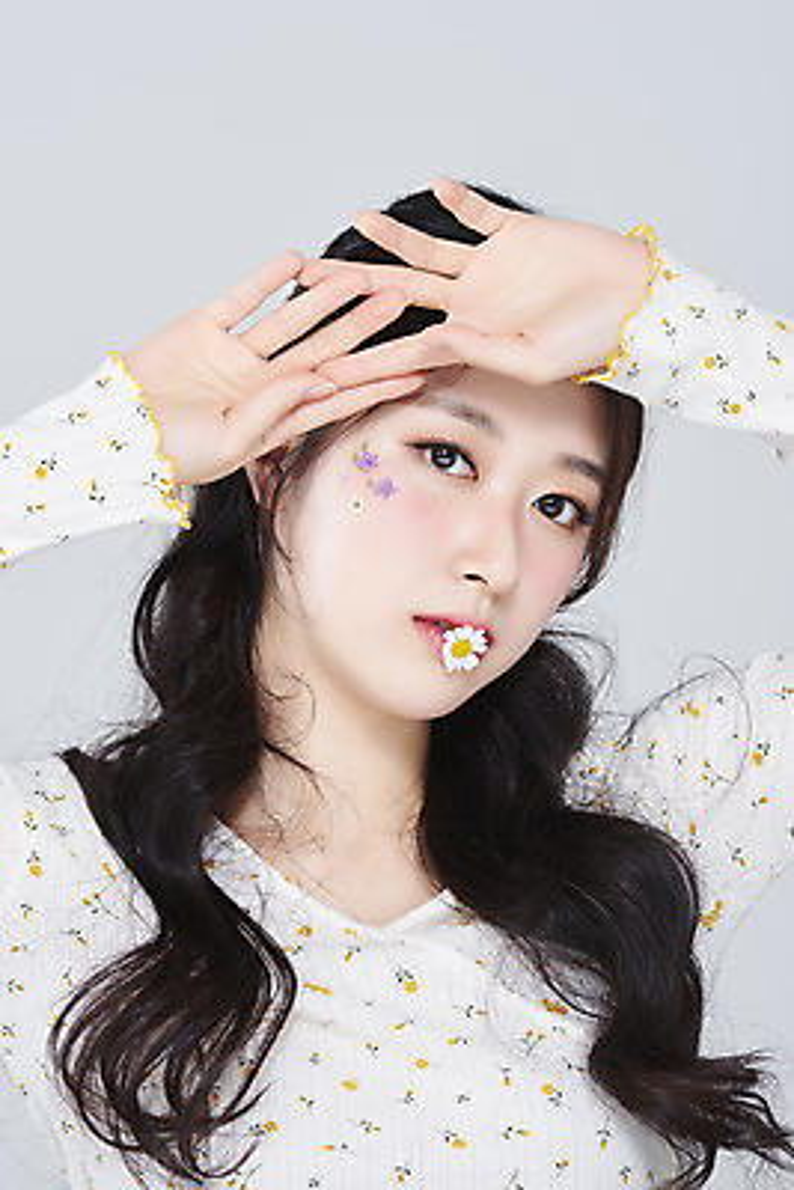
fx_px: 3470
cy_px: 595
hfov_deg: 13.1
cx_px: 397
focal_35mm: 105
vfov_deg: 19.4
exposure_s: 1/125
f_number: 11
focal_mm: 105
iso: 64
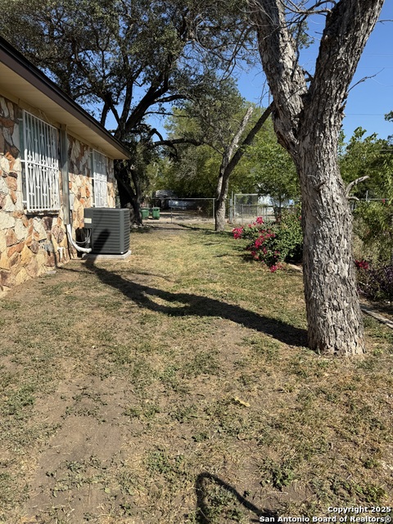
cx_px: 196
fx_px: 363
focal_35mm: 24
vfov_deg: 71.6
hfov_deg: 56.8
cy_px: 262
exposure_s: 1/3597
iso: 80
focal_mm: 6.76
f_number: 1.78
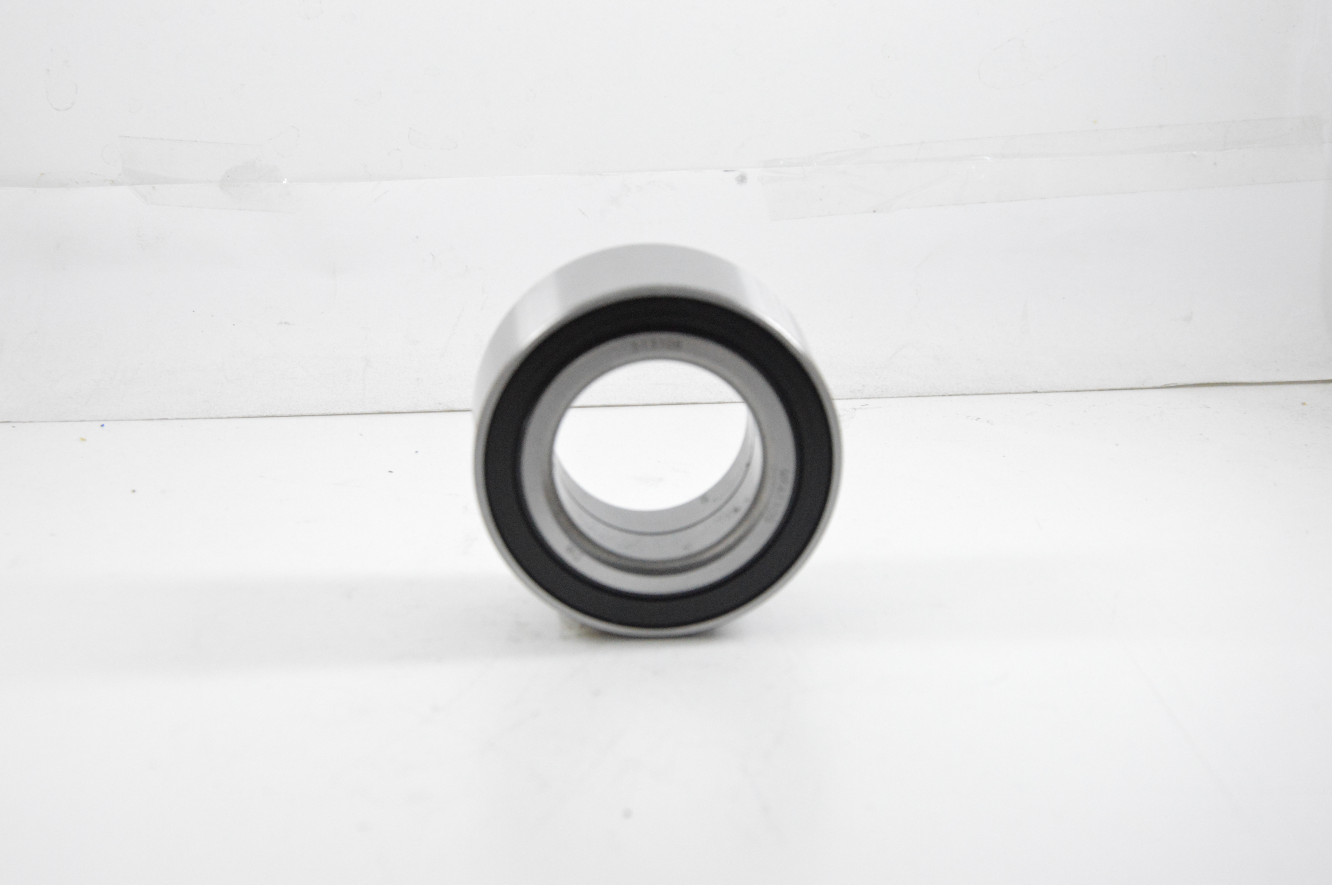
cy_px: 442
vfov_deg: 18.1
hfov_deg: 27.0
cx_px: 666
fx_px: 2773
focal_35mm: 75
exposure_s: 1/100
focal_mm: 50
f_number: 7.1
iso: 3200
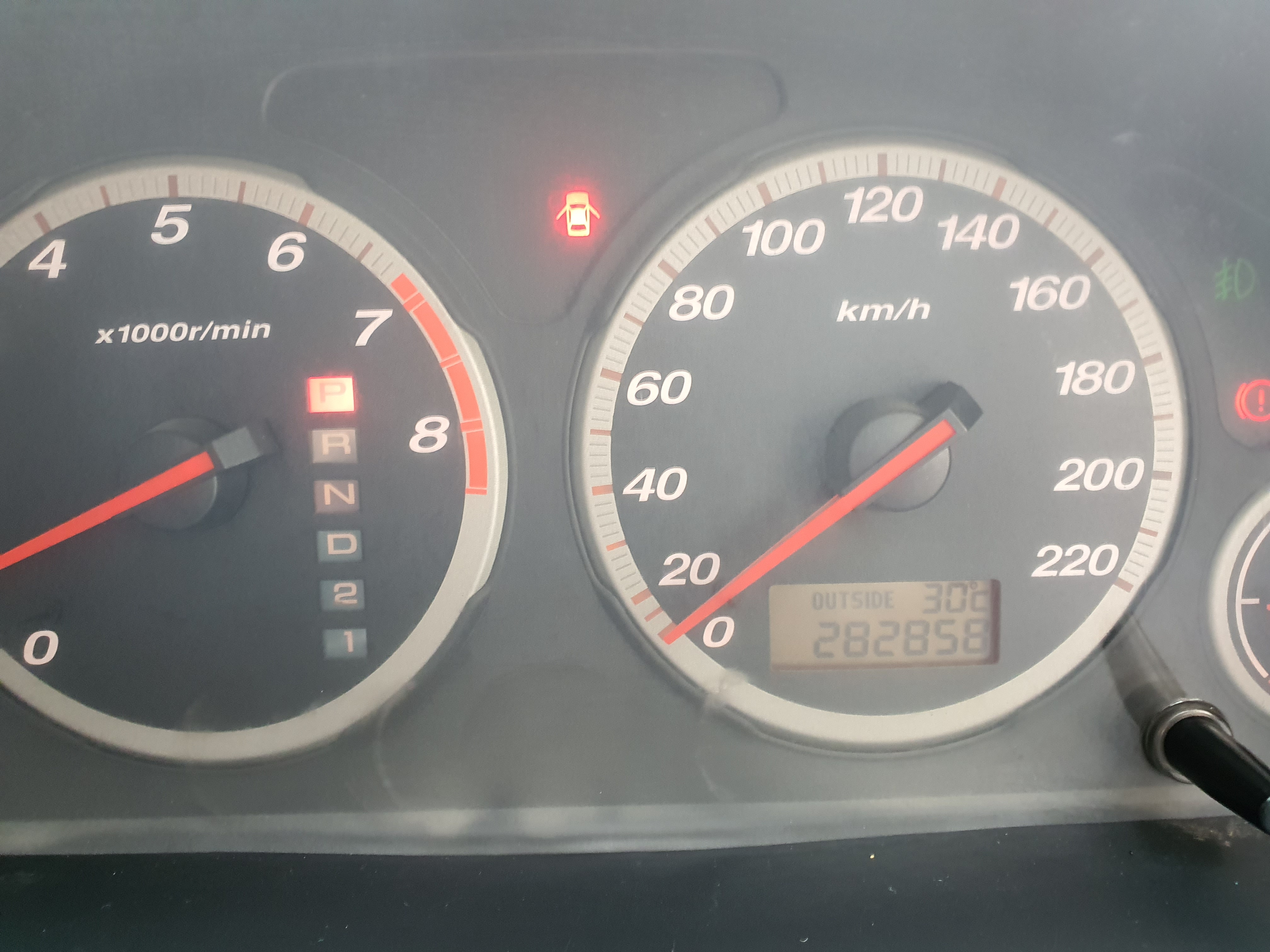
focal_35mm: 26
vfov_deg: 53.1
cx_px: 635
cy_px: 476
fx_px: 954
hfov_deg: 67.3
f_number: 2.4
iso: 500
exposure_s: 1/40
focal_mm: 4.3
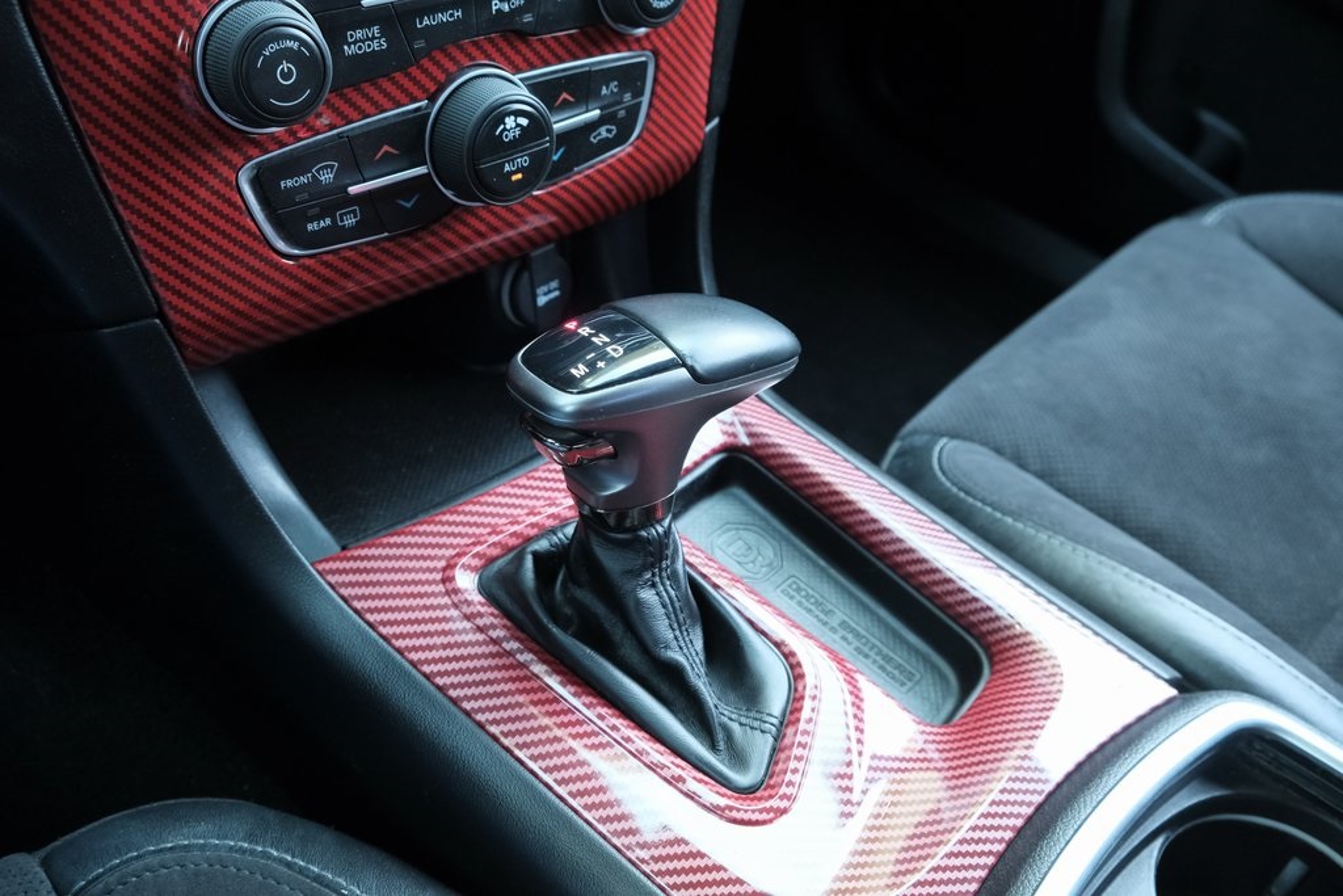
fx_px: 1194
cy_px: 448
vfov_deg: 41.1
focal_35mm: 32
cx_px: 672
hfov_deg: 58.7
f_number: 5
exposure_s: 1/80
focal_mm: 21.4
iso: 2500
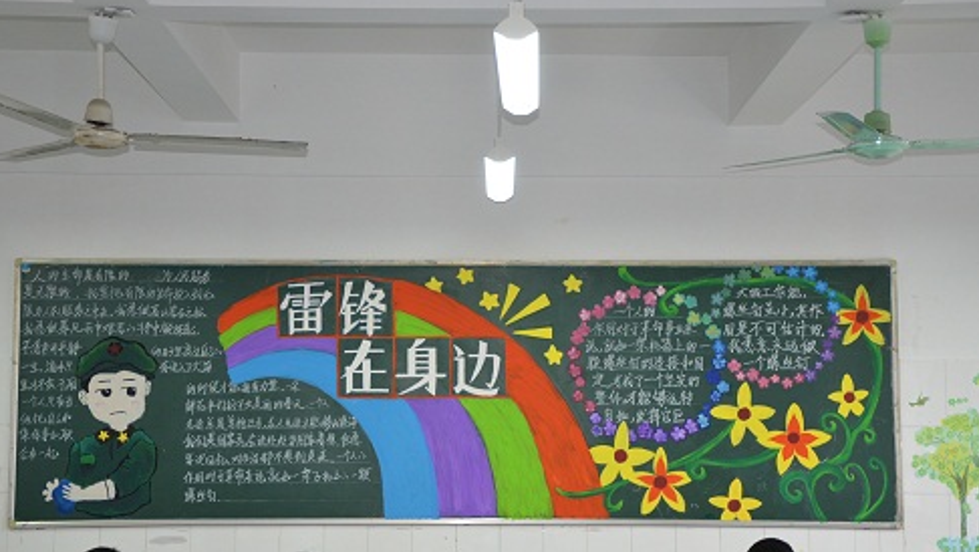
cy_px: 289
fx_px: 1884
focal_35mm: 73
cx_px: 481
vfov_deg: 16.7
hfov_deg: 29.1
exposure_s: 1/100
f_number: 4.8
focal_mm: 45
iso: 800
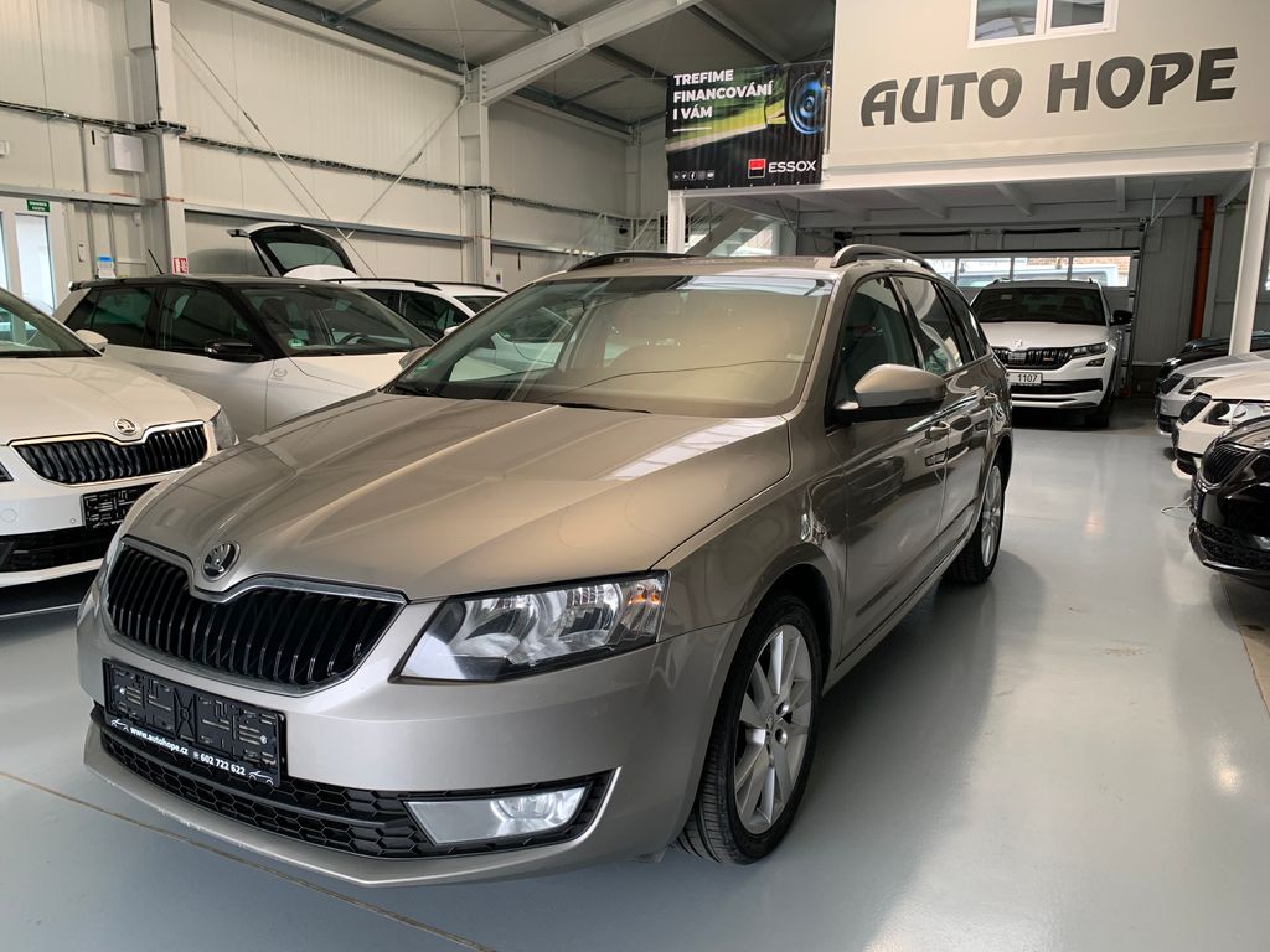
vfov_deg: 53.1
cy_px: 476
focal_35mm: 26
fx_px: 954
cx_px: 635
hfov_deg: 67.3
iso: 100
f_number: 1.8
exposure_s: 1/62
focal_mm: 4.25
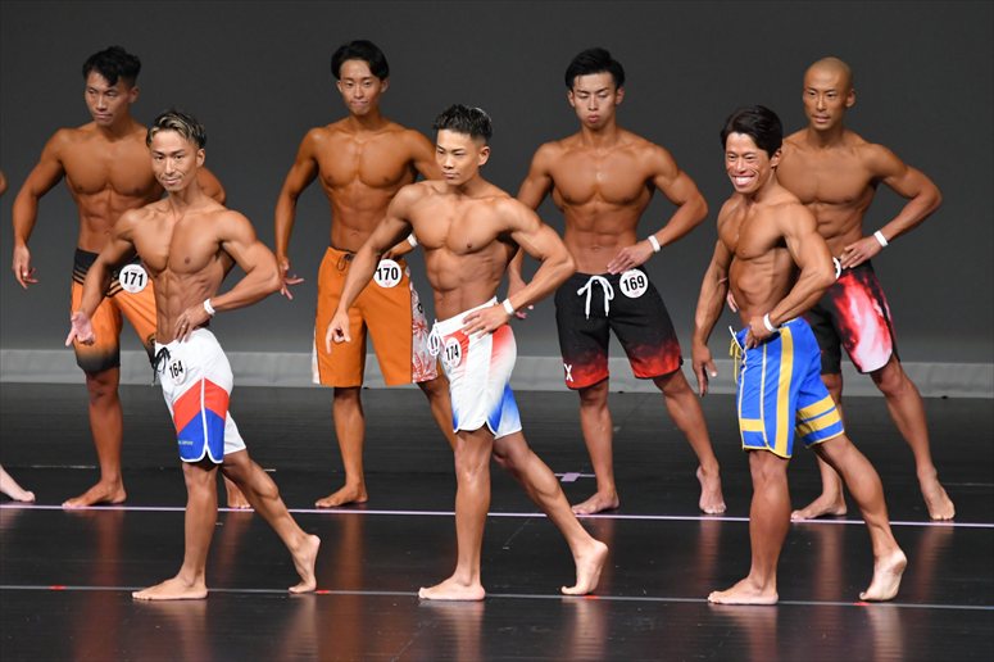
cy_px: 331
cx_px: 497
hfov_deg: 6.5
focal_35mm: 315
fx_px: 8693
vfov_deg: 4.4
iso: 4000
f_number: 5.6
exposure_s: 1/400
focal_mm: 210
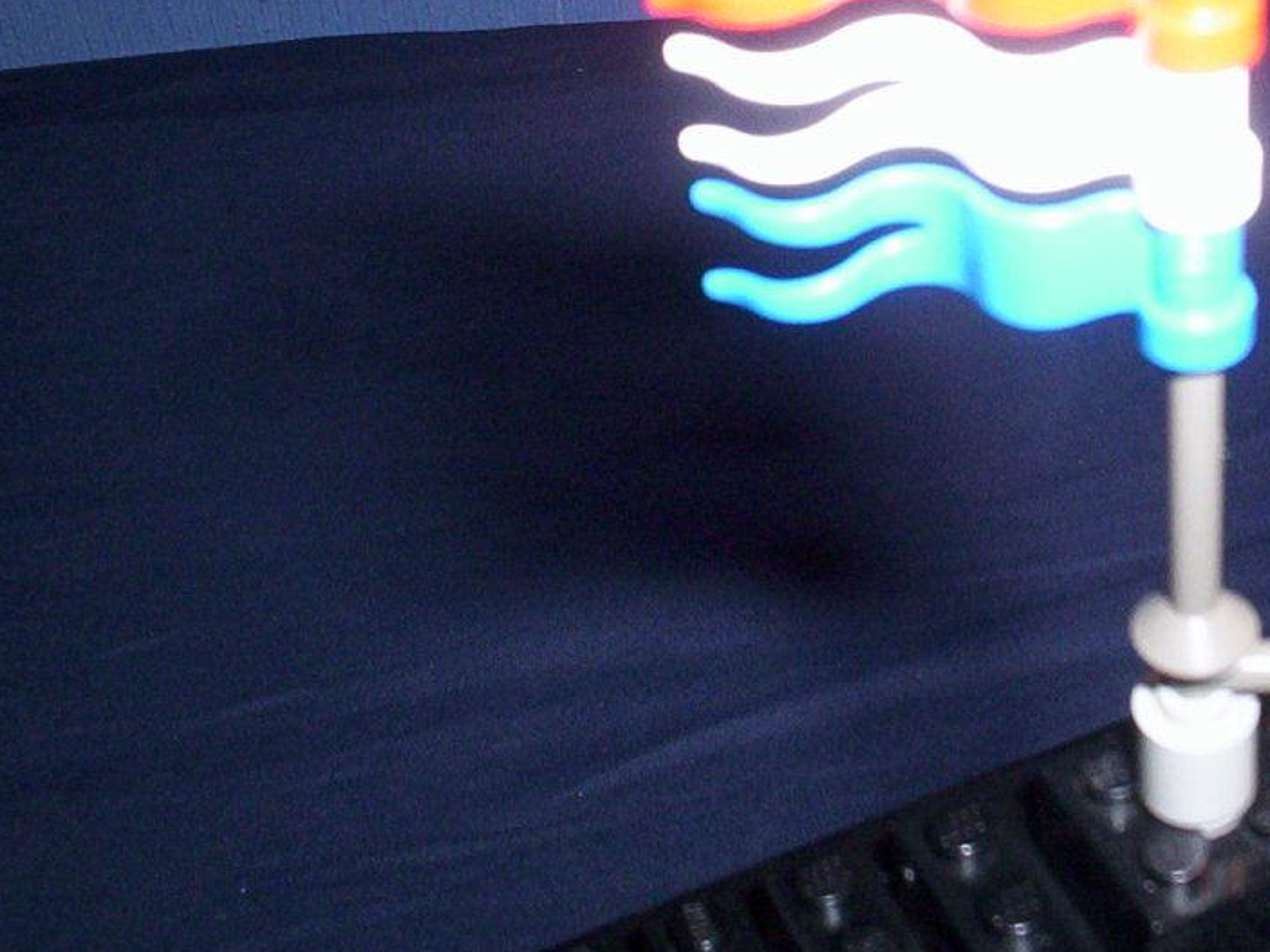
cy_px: 273
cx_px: 934
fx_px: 2348
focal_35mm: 64
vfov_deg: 22.8
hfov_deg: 29.8
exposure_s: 1/60
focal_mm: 4.99
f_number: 4.5
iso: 140
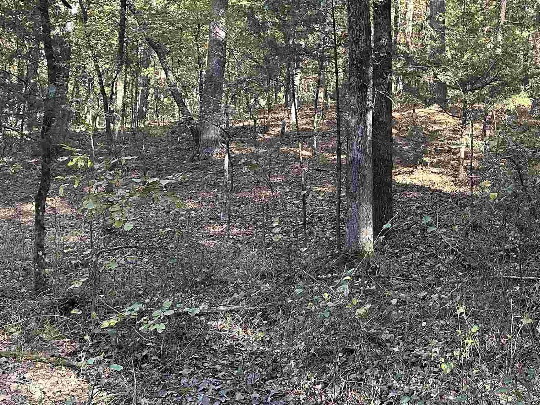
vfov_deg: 30.4
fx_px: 733
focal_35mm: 47
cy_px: 109
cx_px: 473
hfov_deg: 38.0
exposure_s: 1/121
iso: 250
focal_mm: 6.86
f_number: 1.78
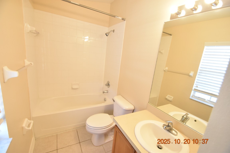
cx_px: 115
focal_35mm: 15
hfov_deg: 100.4
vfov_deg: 77.3
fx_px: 96
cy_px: 76
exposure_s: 1/90
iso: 800
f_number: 3.5
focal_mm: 10
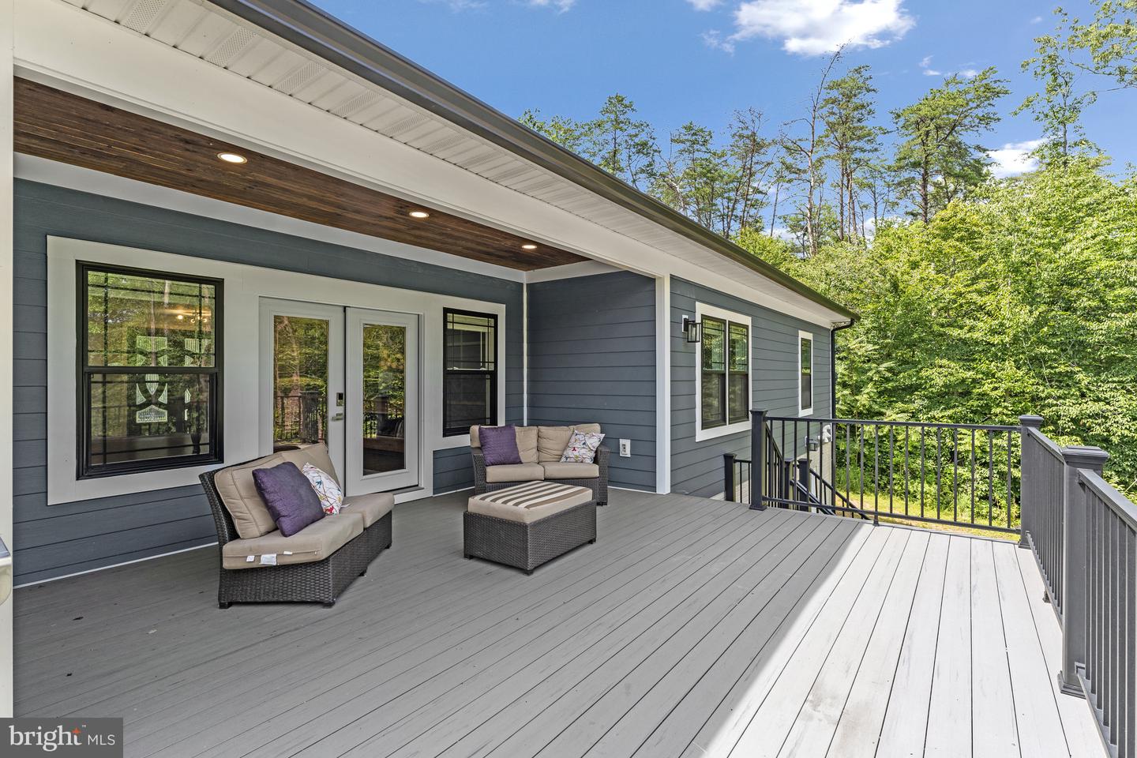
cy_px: 379
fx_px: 524
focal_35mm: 17
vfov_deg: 71.7
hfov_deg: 94.6
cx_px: 568
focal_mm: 16.6
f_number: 8
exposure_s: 1/80
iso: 100
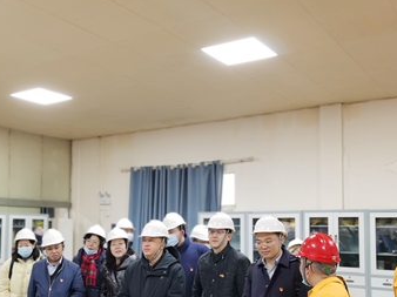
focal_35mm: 44
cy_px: 201
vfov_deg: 32.5
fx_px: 504
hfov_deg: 42.9
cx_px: 179
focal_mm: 5.56
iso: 125
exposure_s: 1/50
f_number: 1.6
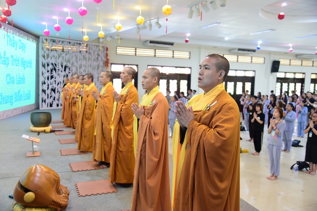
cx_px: 158
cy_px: 106
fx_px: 282
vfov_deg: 41.2
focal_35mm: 32
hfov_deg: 58.7
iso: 1250
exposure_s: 1/40
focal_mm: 32
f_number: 4
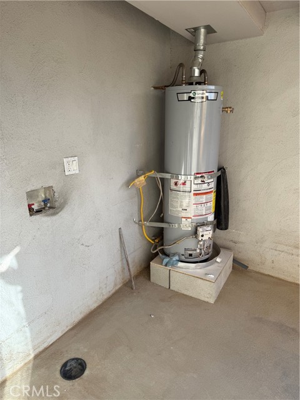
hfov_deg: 56.8
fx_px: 277
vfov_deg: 71.6
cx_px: 150
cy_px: 200
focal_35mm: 24
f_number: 1.78
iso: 80
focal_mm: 6.76
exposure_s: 1/750
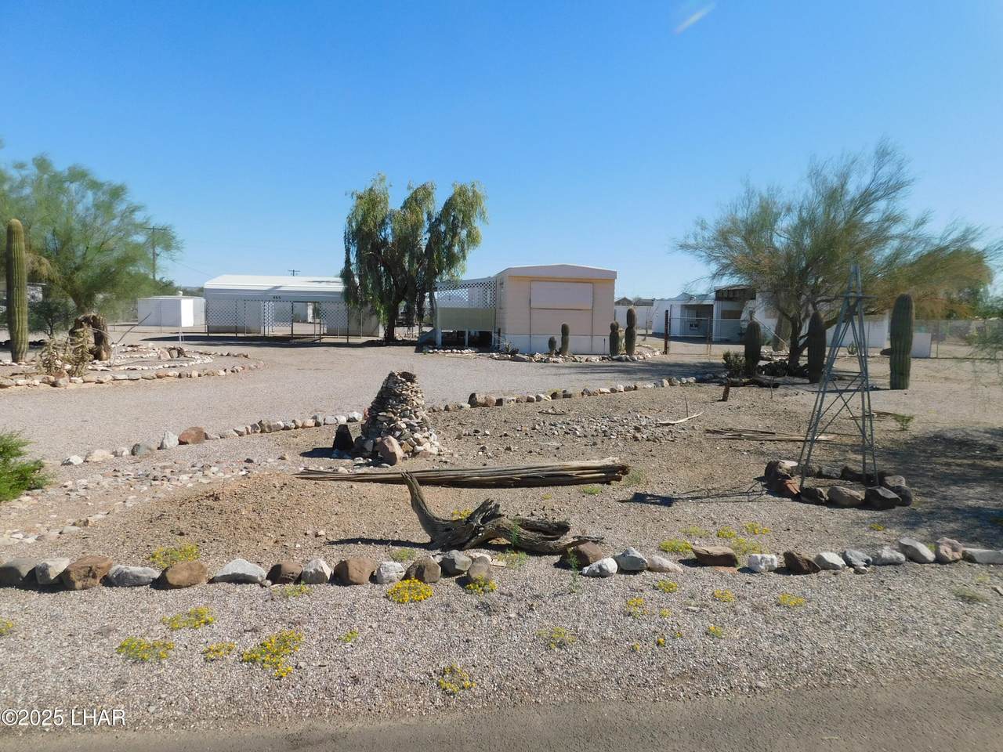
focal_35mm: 23
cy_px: 376
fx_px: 666
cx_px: 502
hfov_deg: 73.9
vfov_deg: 58.9
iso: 125
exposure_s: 1/500
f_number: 6
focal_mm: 4
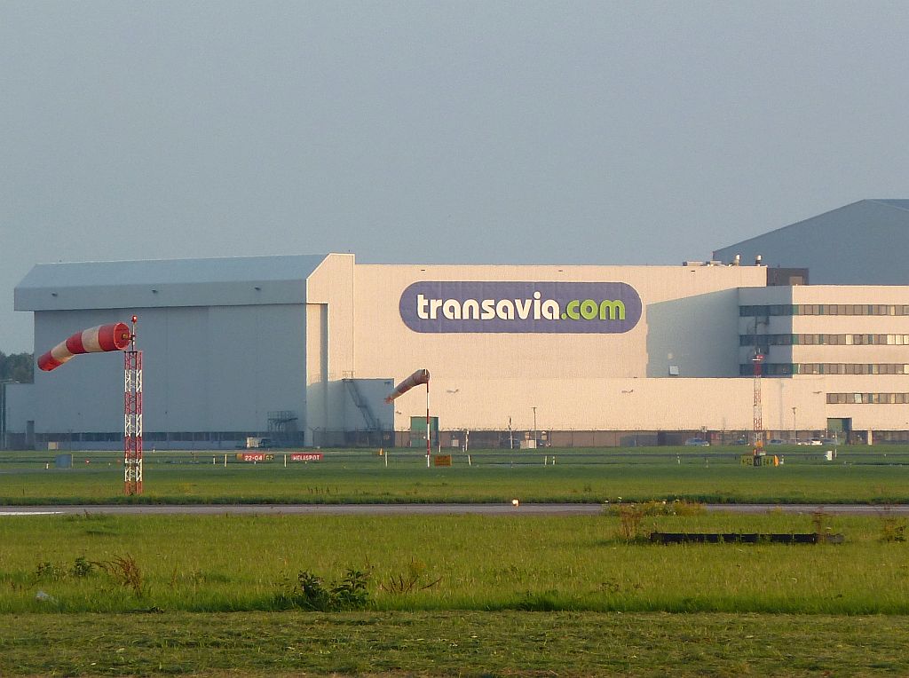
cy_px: 339
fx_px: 12293
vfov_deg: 3.2
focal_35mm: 469
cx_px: 454
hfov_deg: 4.2
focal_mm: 49.2
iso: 100
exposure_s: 1/125
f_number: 4.9
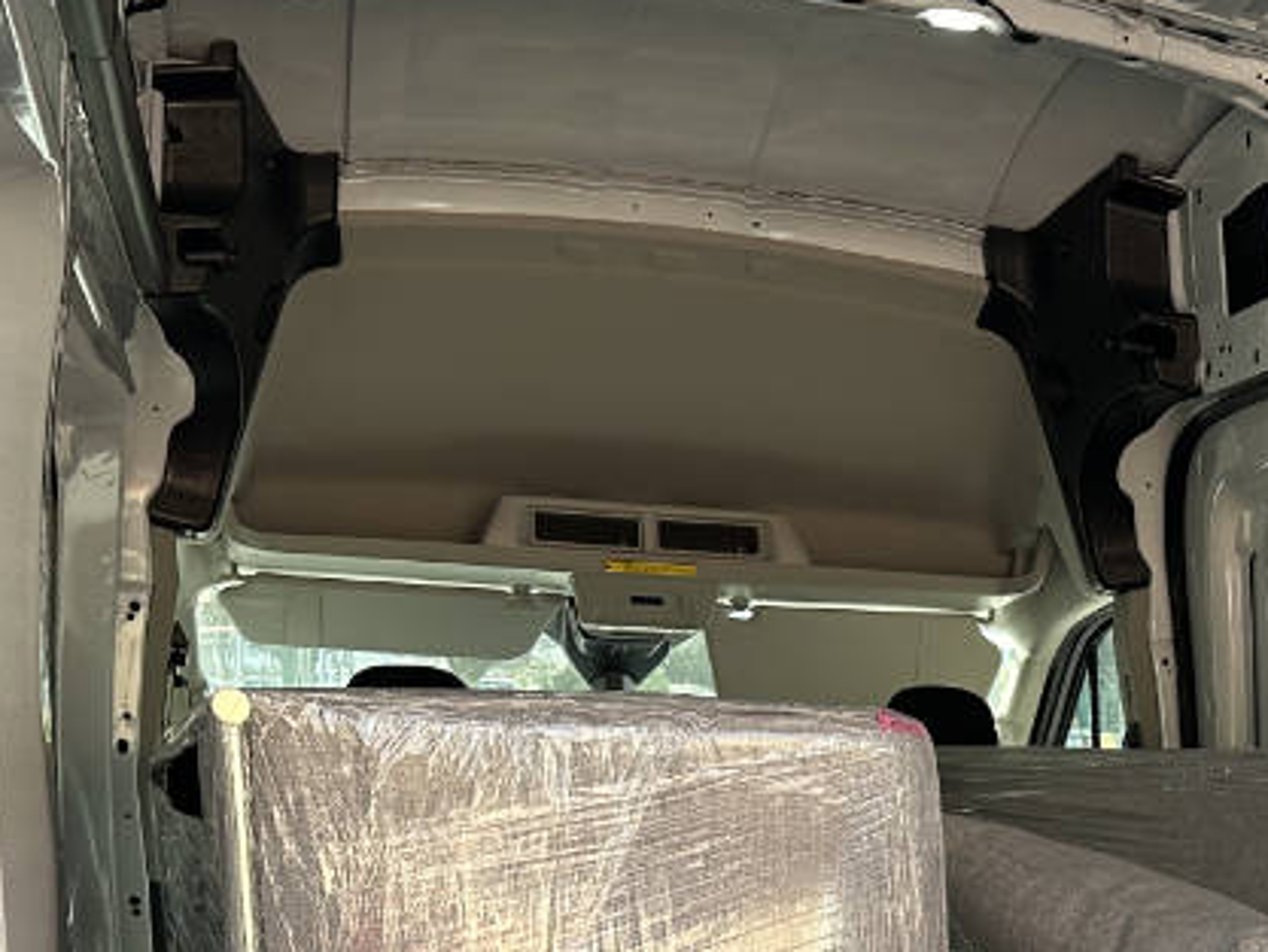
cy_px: 1308
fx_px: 2528
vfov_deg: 19.3
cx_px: 1256
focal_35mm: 69
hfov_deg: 26.7
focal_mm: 6.9
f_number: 1.8
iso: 80
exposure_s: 1/464
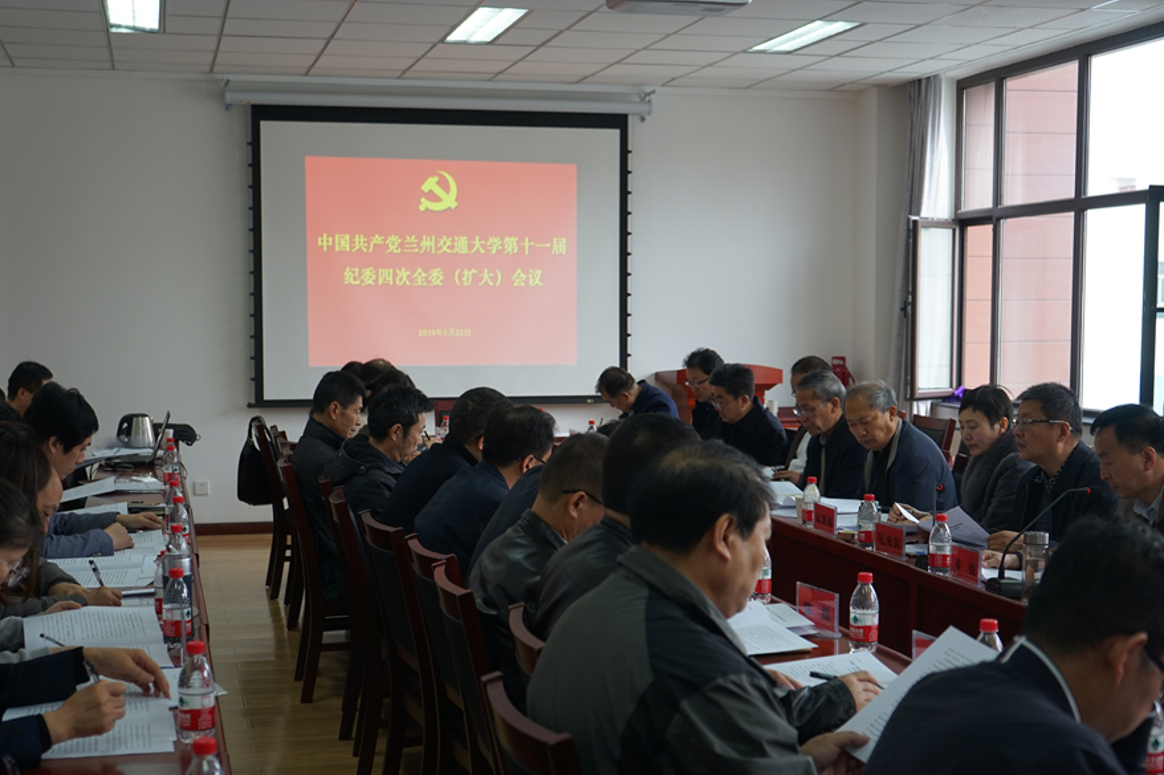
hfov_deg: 40.4
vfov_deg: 27.5
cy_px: 441
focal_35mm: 49
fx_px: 1583
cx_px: 561
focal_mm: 43
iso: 250
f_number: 4.5
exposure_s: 1/60
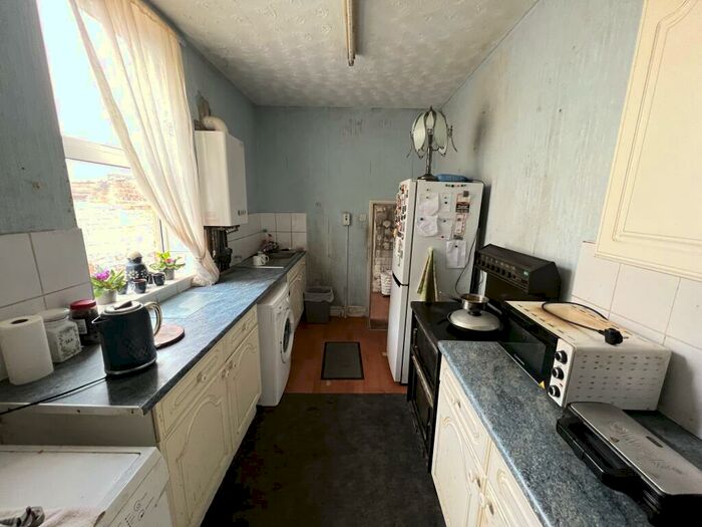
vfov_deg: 89.9
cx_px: 351
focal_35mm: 13
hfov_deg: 106.2
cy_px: 264
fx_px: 264
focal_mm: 1.57
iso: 320
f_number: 1.8
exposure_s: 1/60
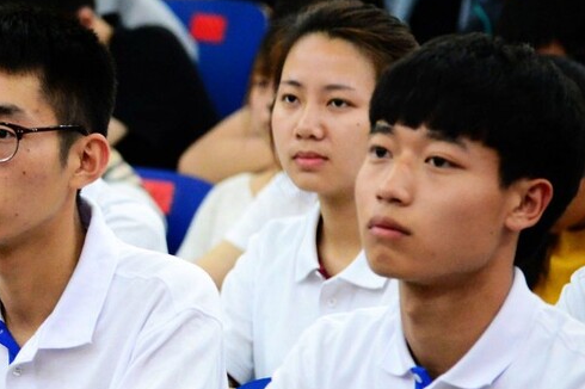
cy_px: 140
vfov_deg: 4.6
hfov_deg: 6.8
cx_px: -112
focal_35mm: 299
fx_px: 4855
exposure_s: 1/100
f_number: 4.8
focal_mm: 122
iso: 4500
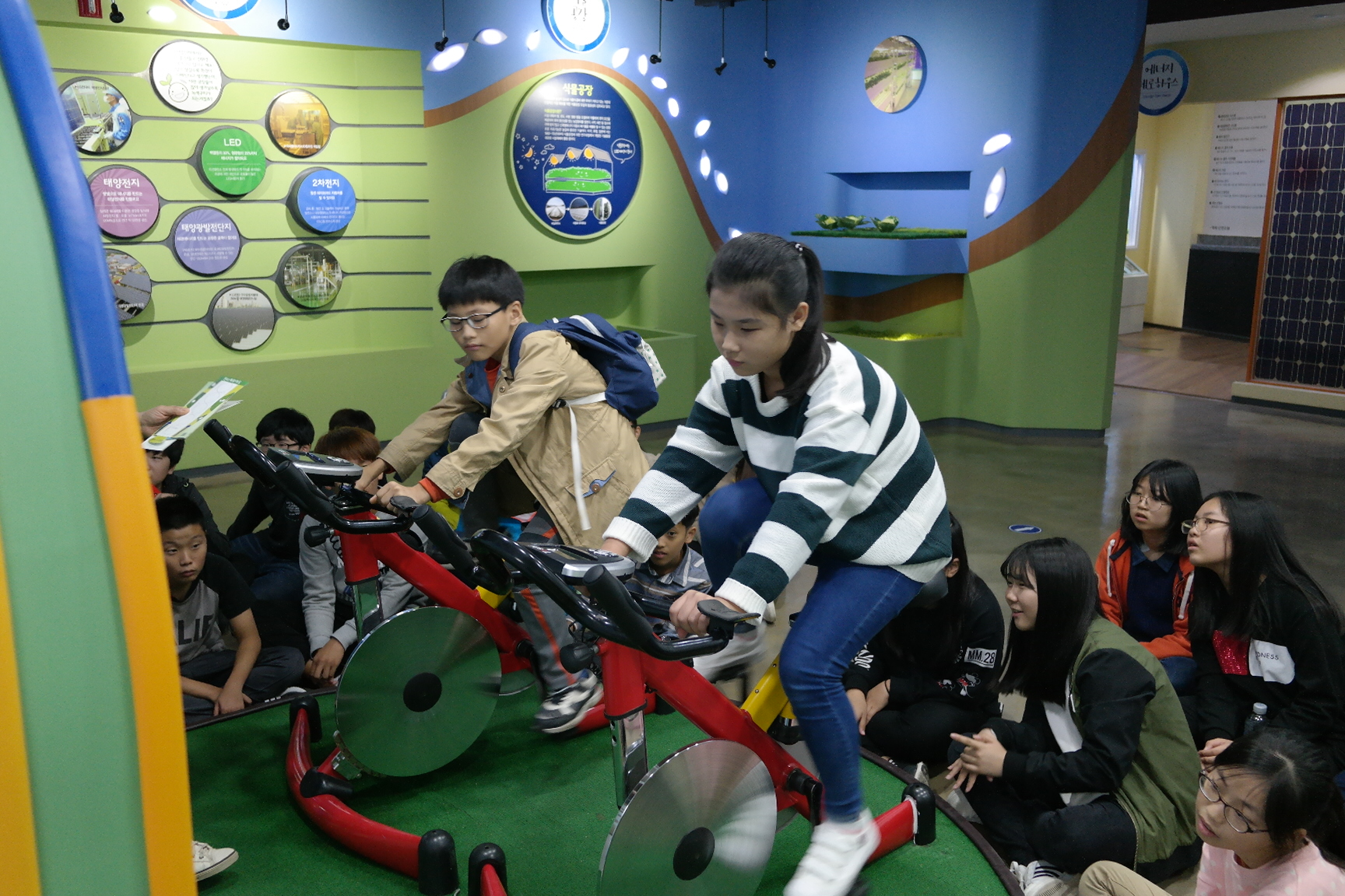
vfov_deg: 43.6
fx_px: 1121
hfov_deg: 61.9
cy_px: 448
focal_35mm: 30
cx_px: 672
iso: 800
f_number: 3.5
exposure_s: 1/40
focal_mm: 20
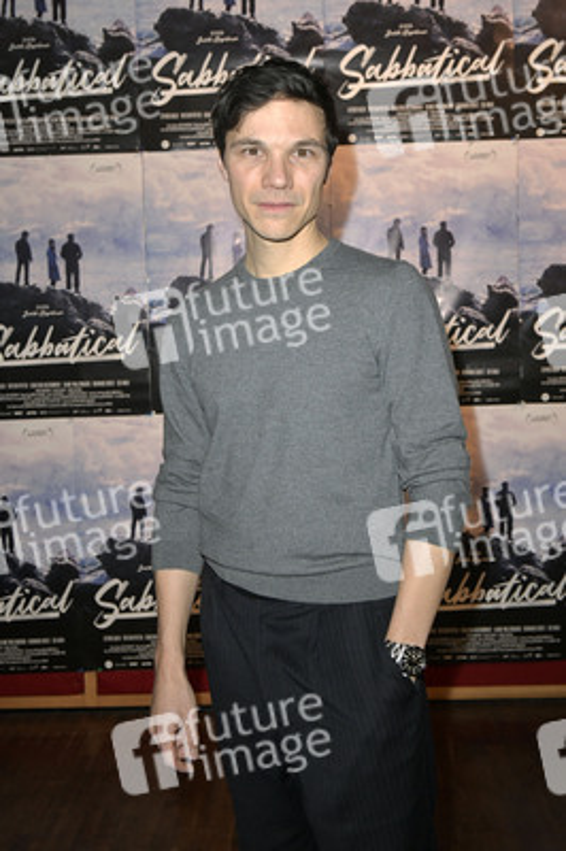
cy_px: 426
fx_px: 850
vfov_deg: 53.2
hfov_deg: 36.8
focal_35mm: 36
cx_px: 283
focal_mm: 36
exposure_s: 1/250
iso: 2500
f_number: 7.1
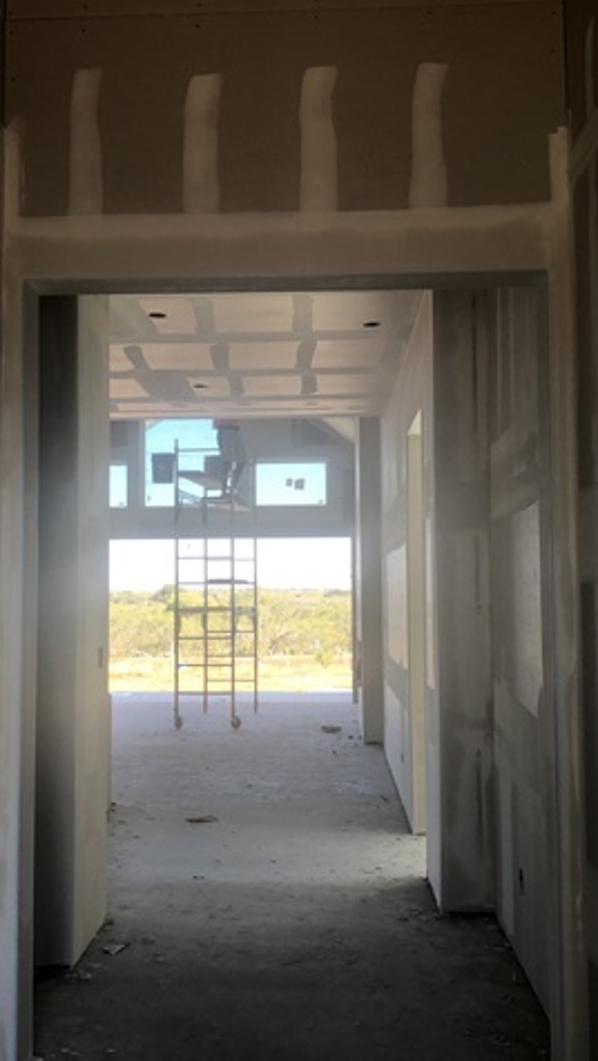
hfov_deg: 29.0
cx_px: 270
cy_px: 528
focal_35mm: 41
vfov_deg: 49.4
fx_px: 1155
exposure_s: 1/120
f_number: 1.8
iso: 32
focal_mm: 3.99
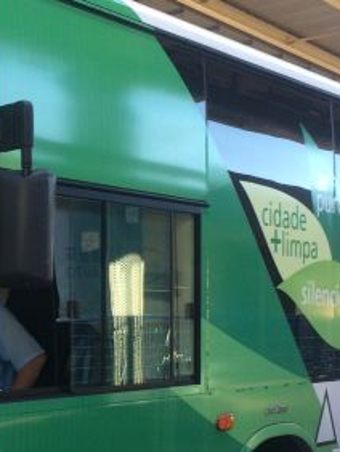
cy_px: 327
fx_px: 1111
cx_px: 37
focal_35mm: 85
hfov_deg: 17.2
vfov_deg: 22.8
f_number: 2.2
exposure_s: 1/120
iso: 64
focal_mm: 4.12
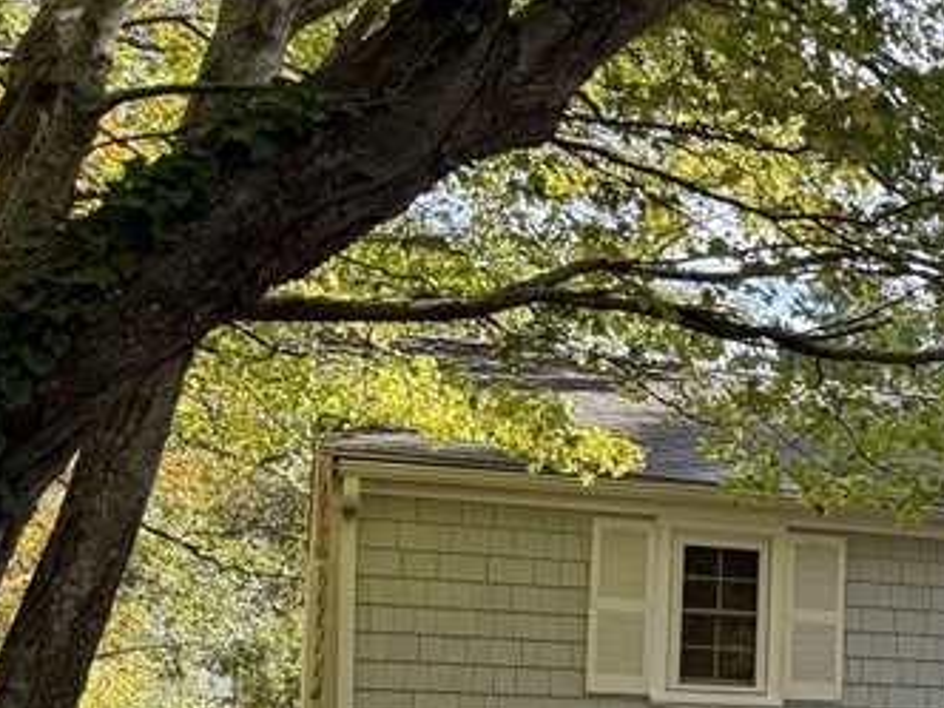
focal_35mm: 74
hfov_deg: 21.7
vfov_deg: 19.4
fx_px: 2018
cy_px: 677
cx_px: 1439
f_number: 1.78
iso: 100
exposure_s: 1/543
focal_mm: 6.76
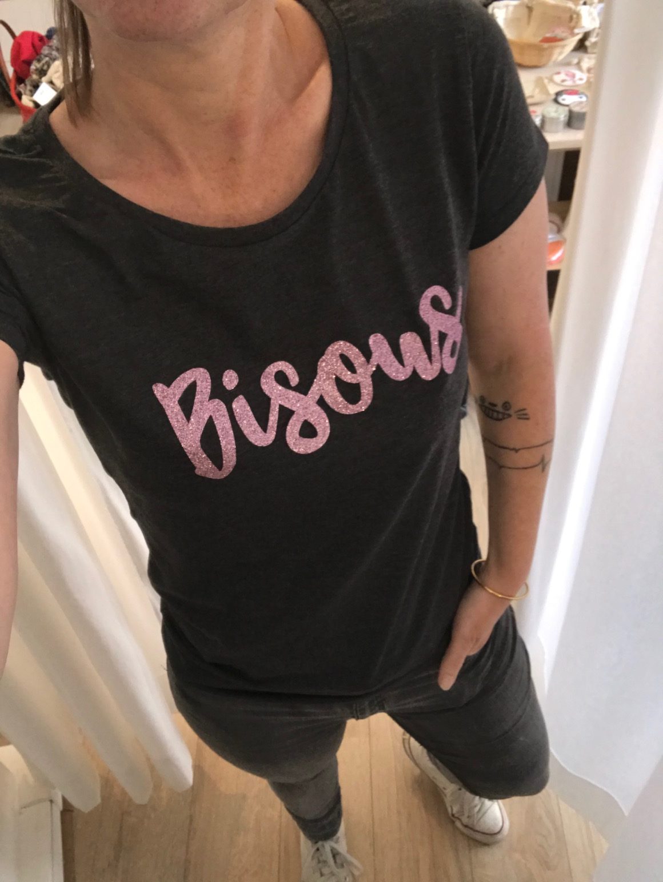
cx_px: 332
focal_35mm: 32
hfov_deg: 44.2
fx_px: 816
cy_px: 441
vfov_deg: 56.8
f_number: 2.2
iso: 80
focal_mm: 2.87
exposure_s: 1/33
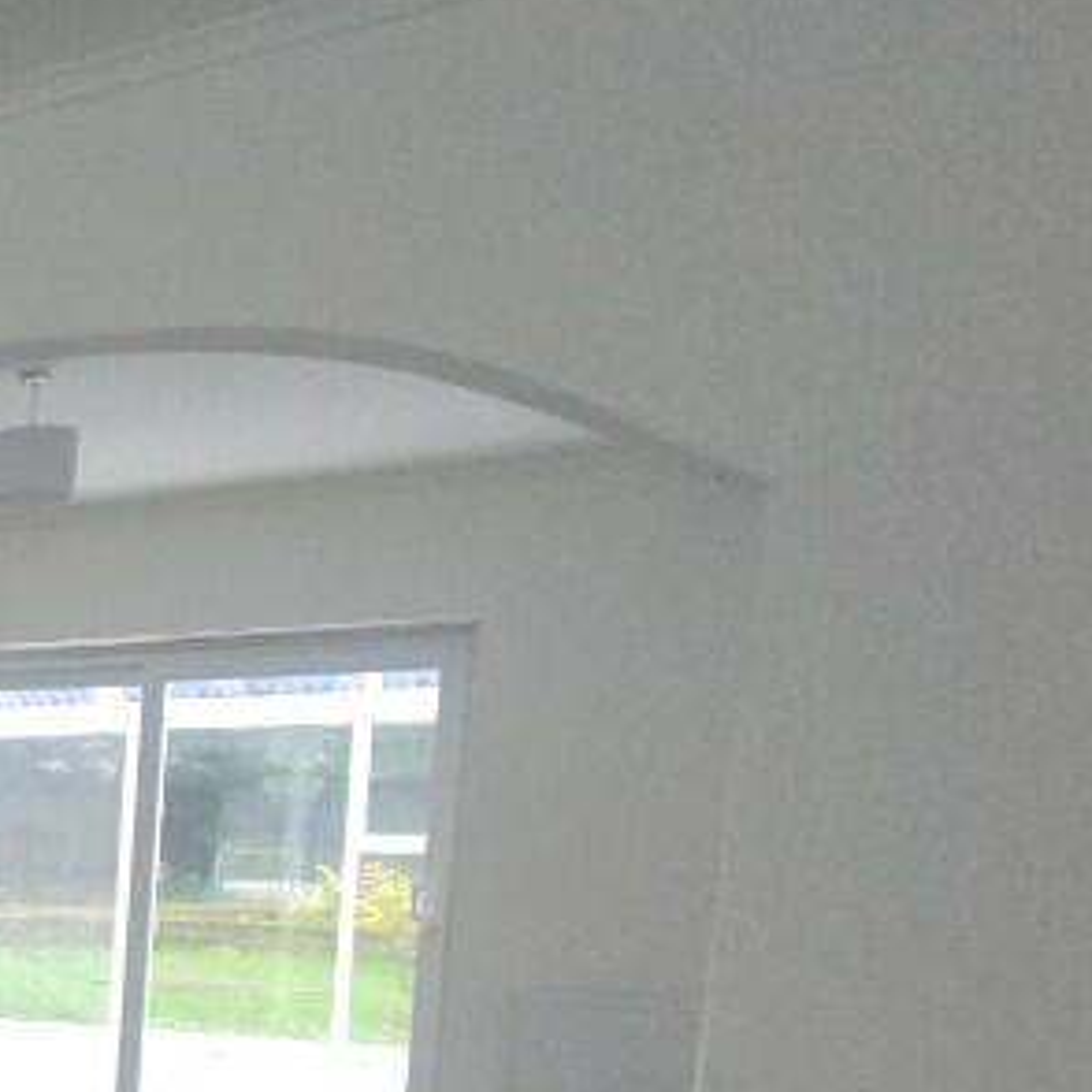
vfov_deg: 38.9
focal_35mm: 40
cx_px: -747
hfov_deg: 24.6
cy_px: 981
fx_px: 1428
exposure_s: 1/60
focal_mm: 2.2
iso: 400
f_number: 2.2
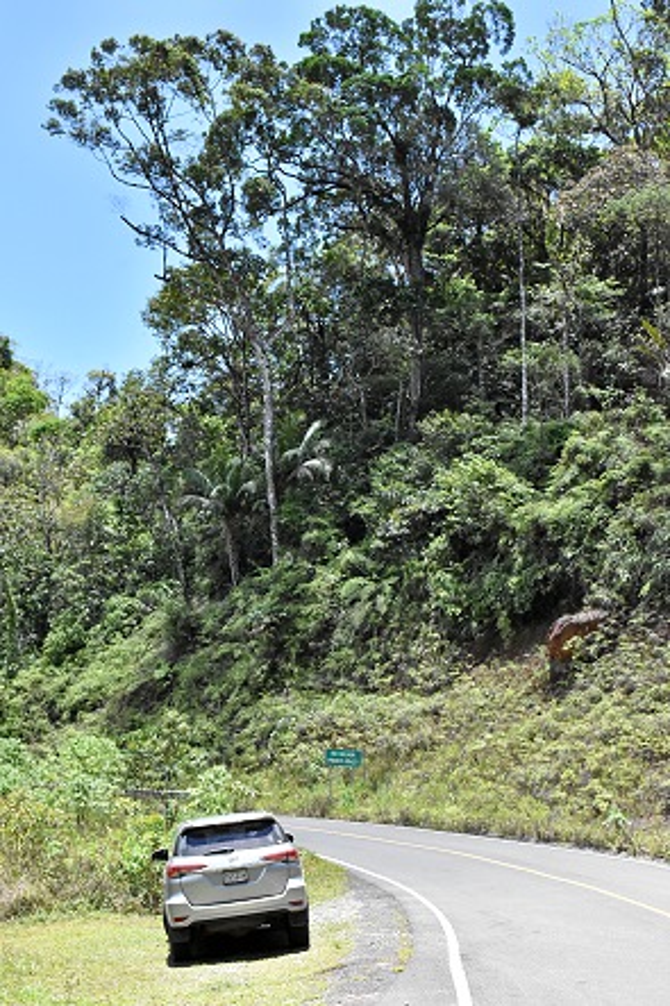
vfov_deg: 38.9
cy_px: 503
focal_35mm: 51
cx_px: 335
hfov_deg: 26.5
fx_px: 1425
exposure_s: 1/2500
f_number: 10
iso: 2500
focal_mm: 34
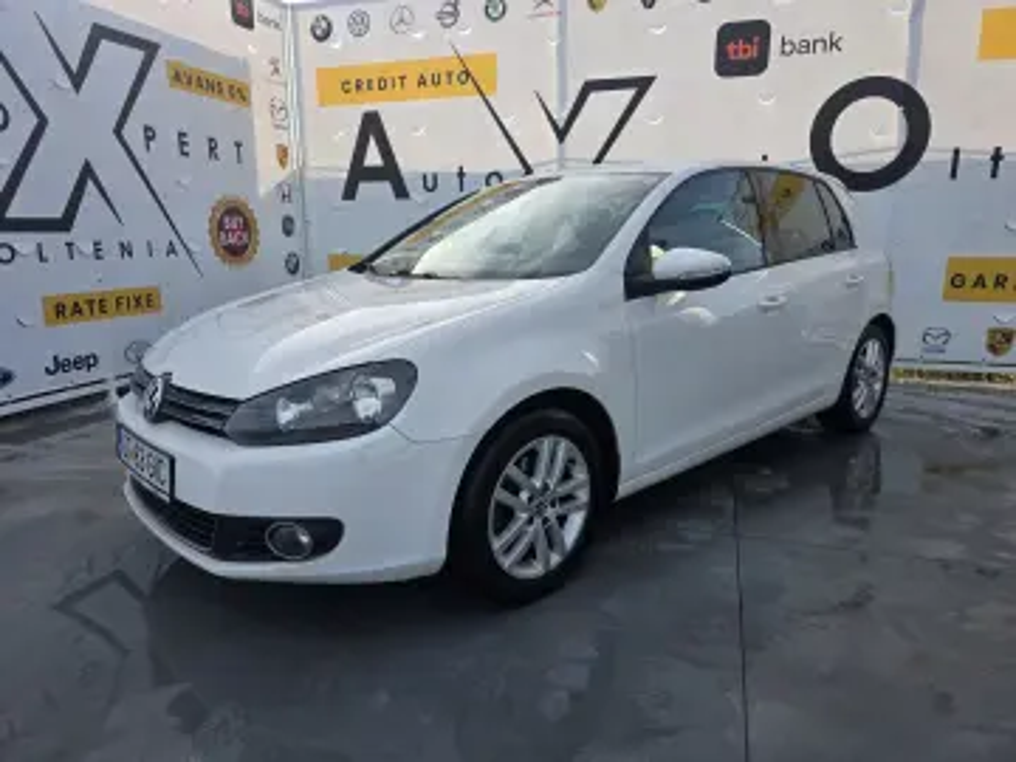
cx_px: 508
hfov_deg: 73.9
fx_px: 675
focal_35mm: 23
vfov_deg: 58.9
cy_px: 381
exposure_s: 1/2456
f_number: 1.7
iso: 80
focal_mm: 6.3
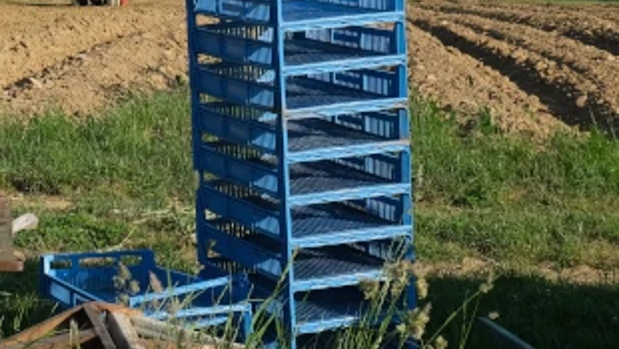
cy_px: 9
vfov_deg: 11.2
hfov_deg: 18.8
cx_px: -116
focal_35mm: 108
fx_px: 1774
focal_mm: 21.4
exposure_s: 1/340
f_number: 7.1
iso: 160
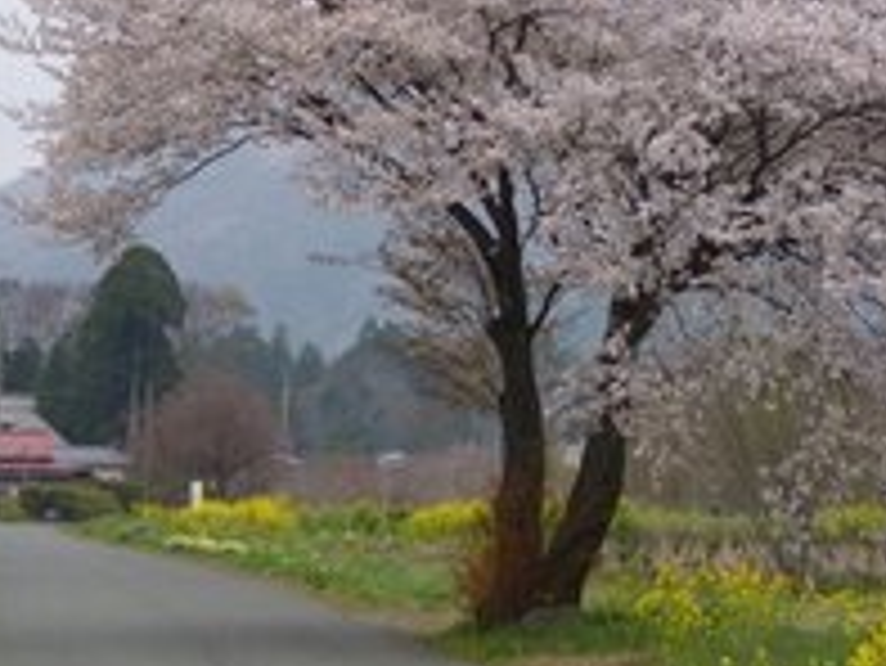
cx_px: 882
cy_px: 76
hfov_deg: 13.9
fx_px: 3585
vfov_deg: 10.6
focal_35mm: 140
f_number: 4.5
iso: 100
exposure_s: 1/400
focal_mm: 12.3
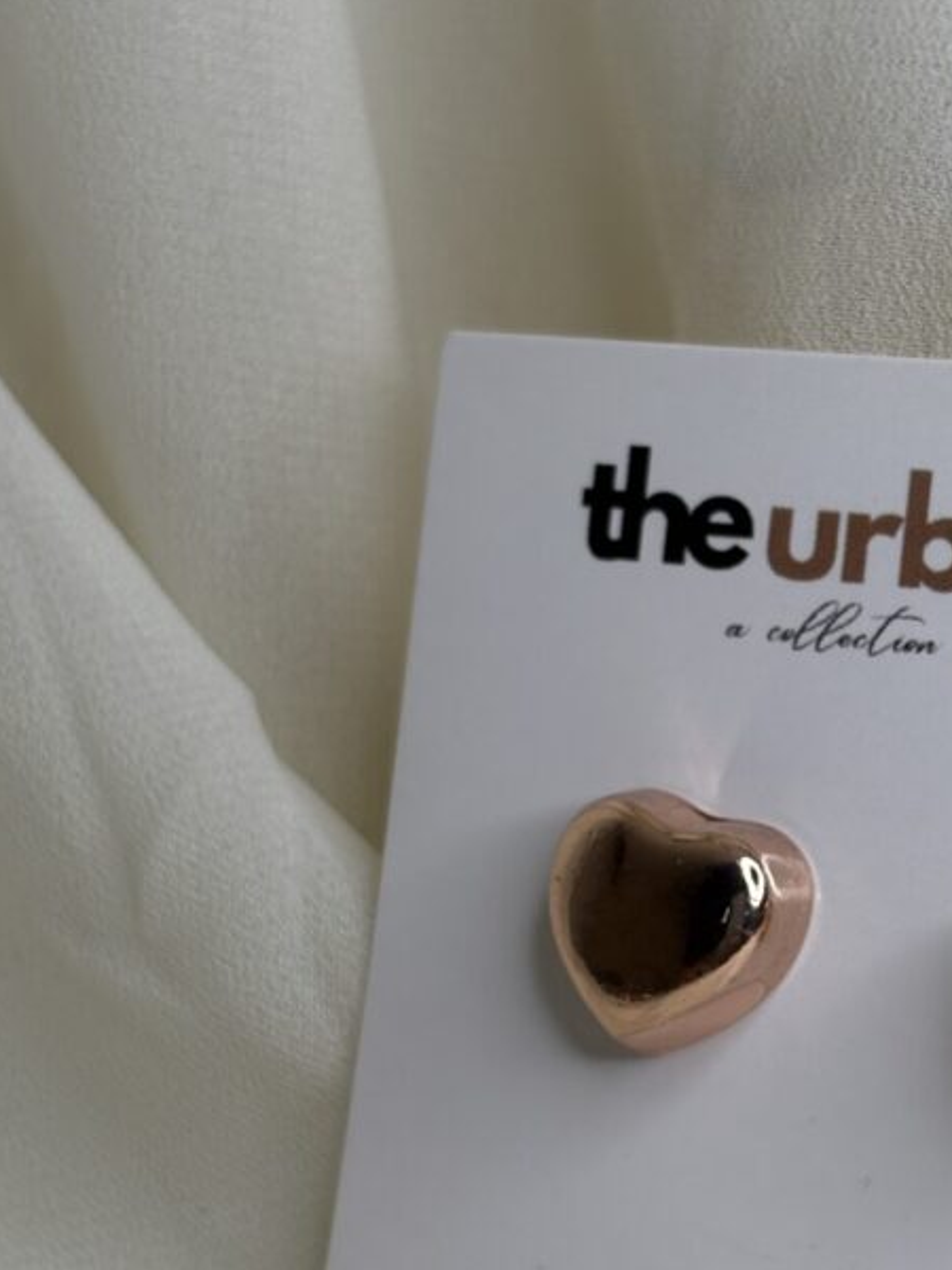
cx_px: 910
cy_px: 815
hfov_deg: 14.1
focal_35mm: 104
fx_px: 3814
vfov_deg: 18.9
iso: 50
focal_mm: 5.96
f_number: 1.6
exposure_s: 1/343
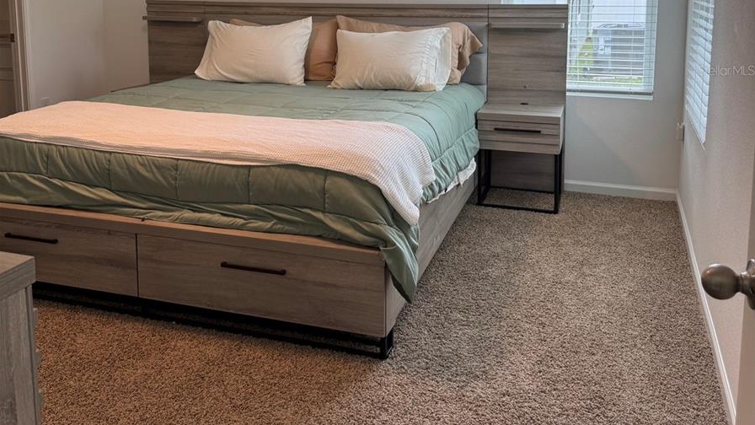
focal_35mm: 35
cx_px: 378
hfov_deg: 56.6
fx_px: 701
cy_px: 70
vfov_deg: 32.6
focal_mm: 6.76
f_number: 1.78
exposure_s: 1/120
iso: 80
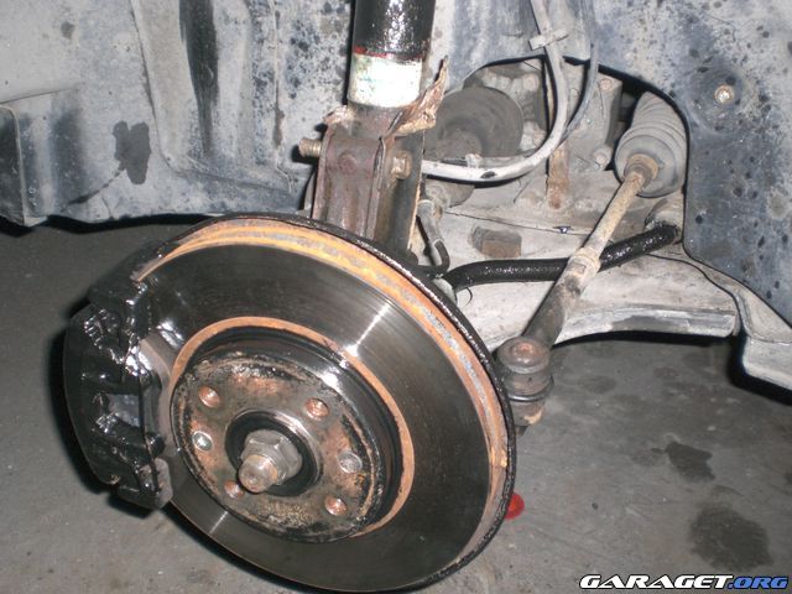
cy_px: 297
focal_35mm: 38
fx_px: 869
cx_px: 396
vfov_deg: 37.7
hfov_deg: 49.0
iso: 200
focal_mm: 6.3
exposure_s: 1/60
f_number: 3.1
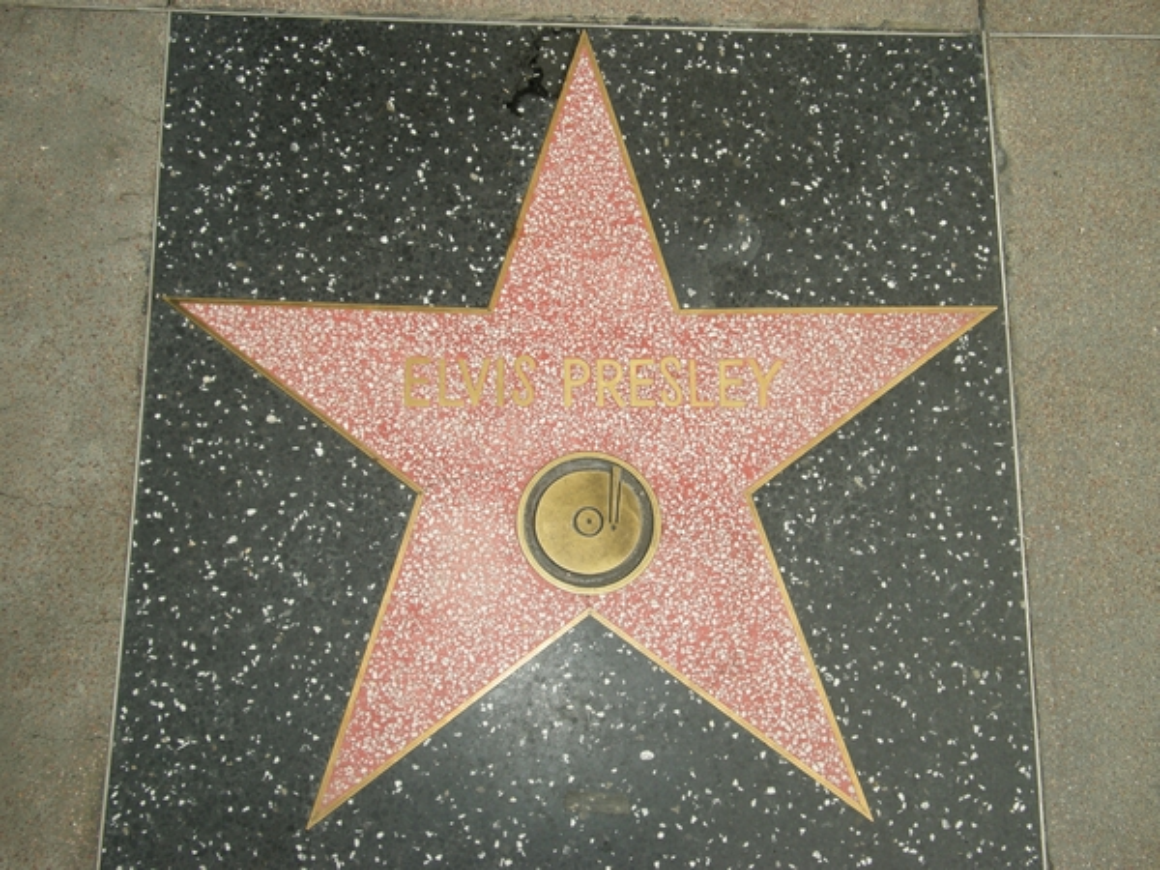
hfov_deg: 50.1
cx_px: 580
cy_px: 435
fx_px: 1240
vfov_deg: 38.7
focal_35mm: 37
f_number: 2.8
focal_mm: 7.9
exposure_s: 1/518
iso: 64
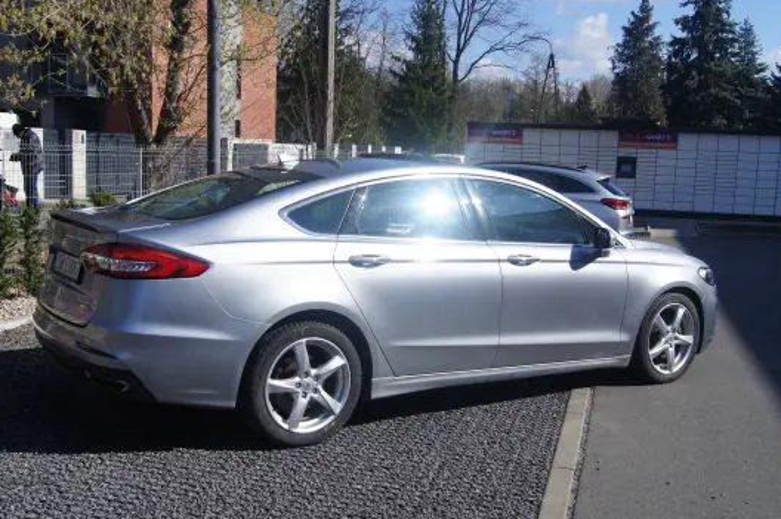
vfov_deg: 33.3
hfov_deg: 48.5
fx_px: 867
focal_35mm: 40
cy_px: 288
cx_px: 399
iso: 100
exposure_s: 1/160
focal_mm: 22
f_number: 13
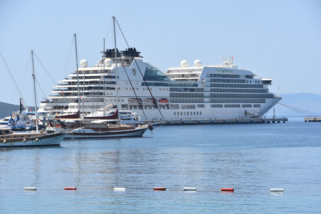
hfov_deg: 16.6
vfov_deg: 11.2
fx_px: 1098
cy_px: 107
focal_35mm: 123
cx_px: 160
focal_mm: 82
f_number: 8
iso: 160
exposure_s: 1/500
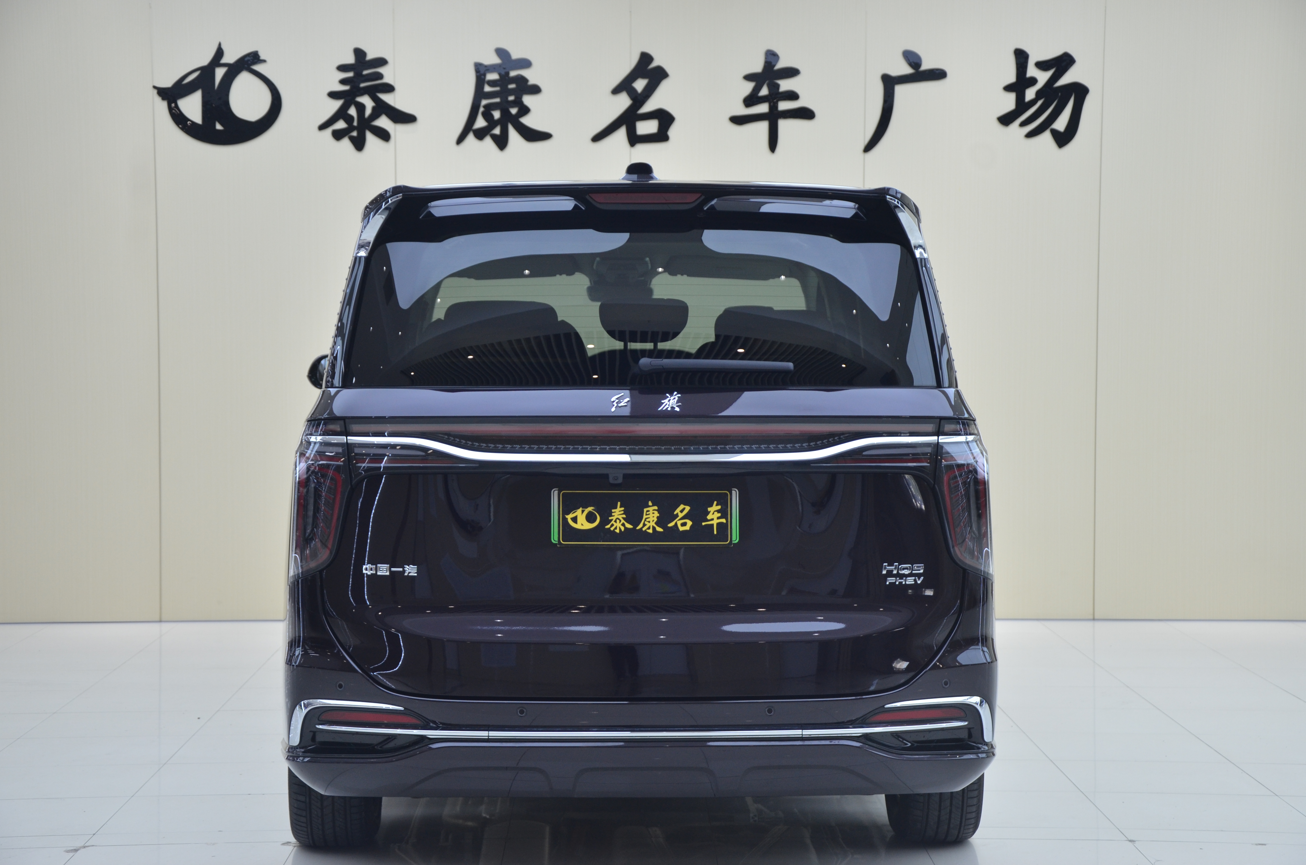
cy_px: 432
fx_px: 2715
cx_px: 653
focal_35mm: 75
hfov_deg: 27.0
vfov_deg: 18.1
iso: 400
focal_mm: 50
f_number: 5
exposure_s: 1/100
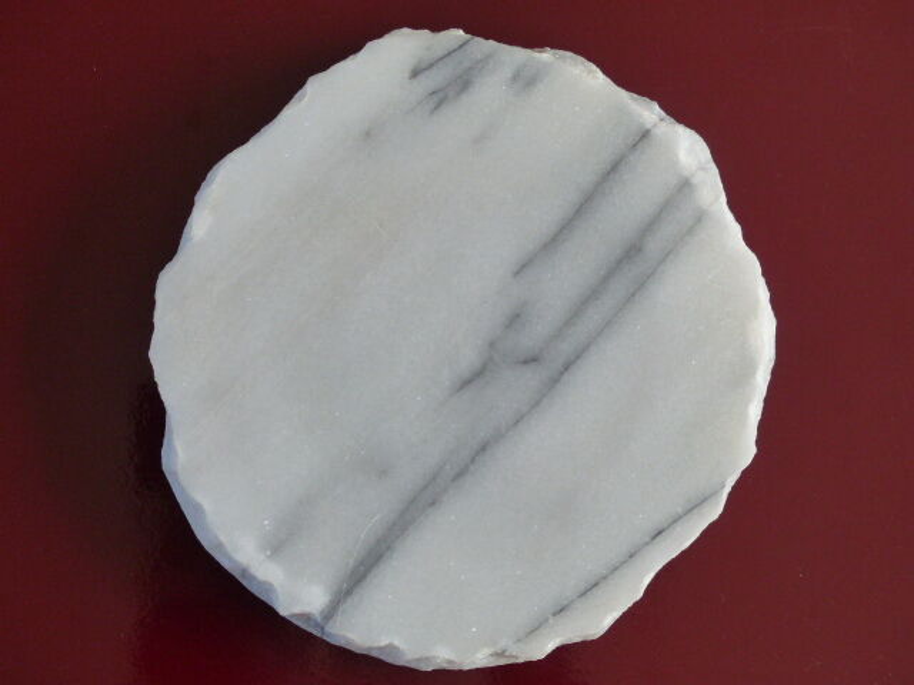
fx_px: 1320
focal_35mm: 50
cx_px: 457
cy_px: 342
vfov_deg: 29.1
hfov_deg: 38.2
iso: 400
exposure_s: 1/50
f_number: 2.8
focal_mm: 9.1
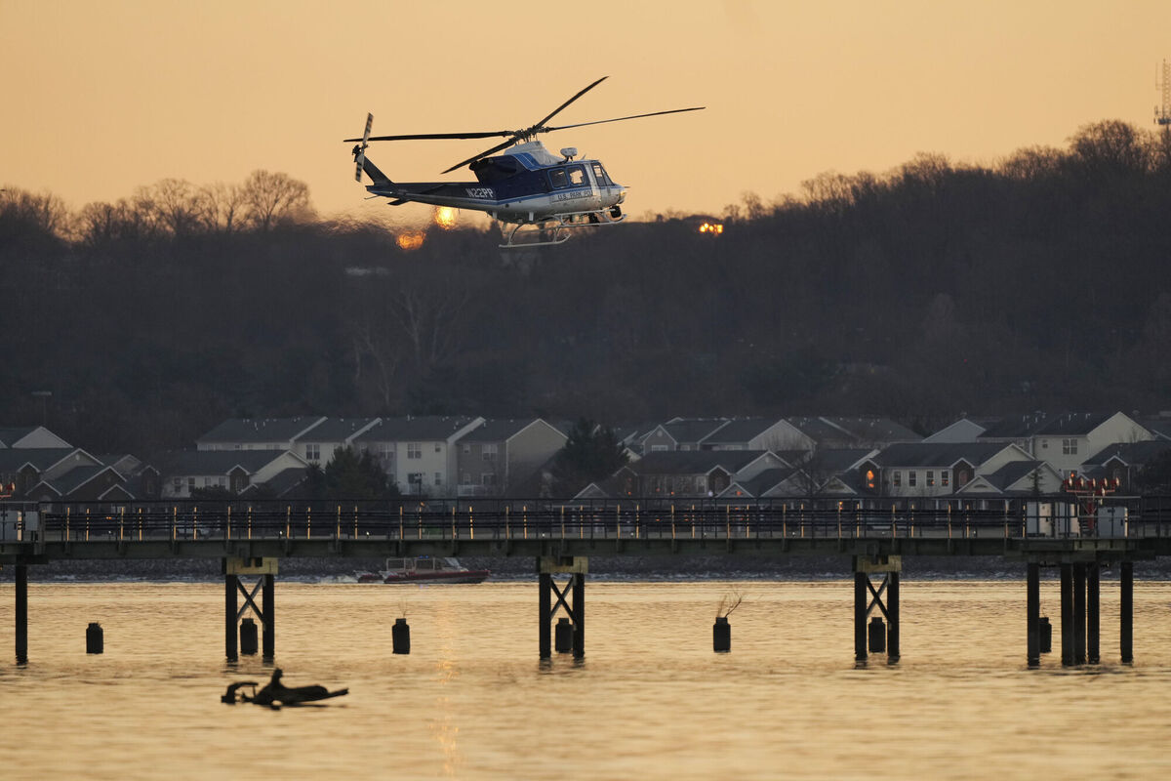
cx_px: 586
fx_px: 19515
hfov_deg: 3.4
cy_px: 390
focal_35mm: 600
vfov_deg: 2.3
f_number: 4
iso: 800
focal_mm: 600
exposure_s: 1/1600
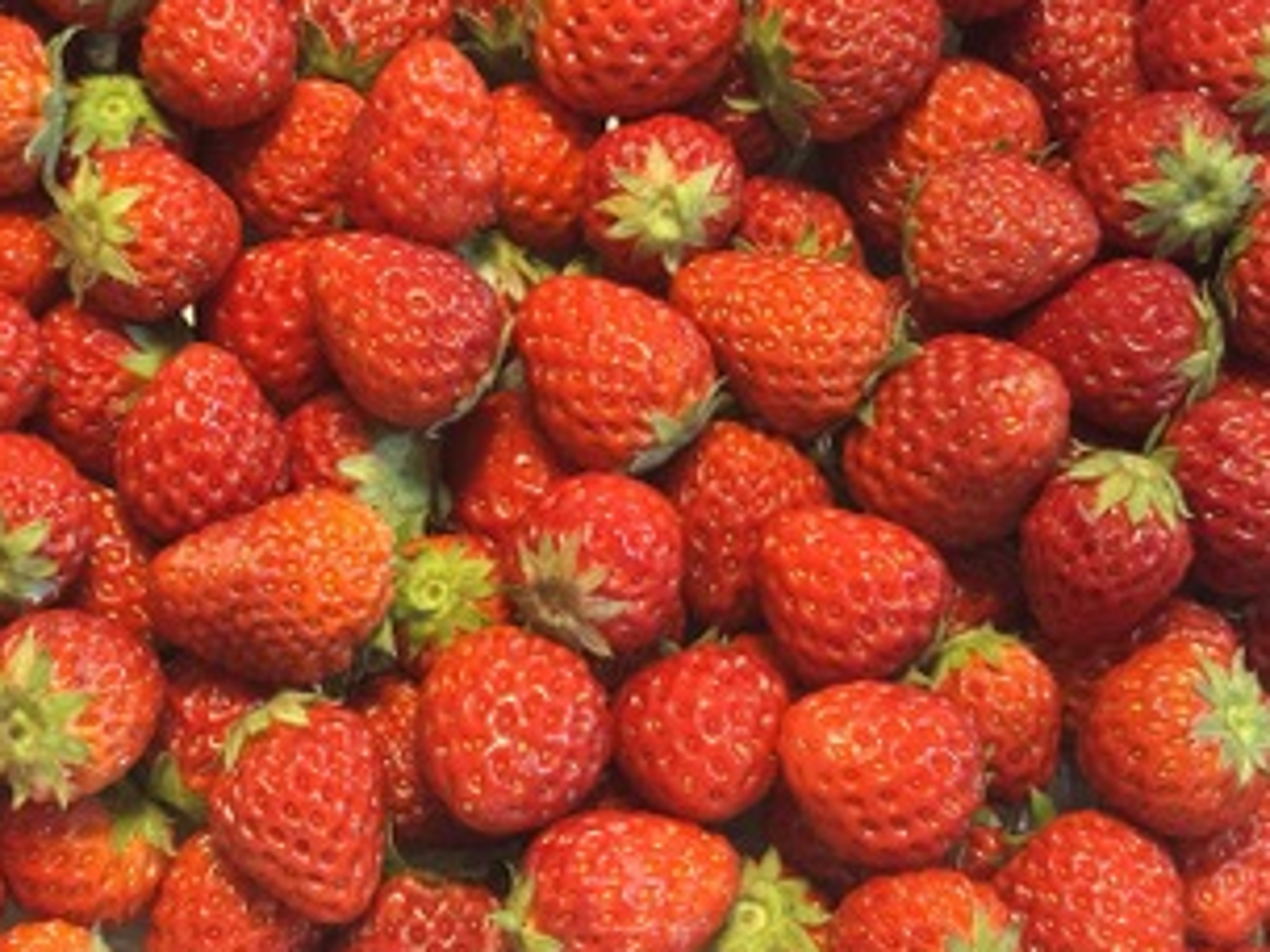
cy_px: 342
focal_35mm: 82
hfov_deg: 23.7
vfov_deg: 18.0
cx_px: 384
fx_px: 3008
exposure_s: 1/38
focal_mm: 5.96
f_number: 1.6
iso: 250
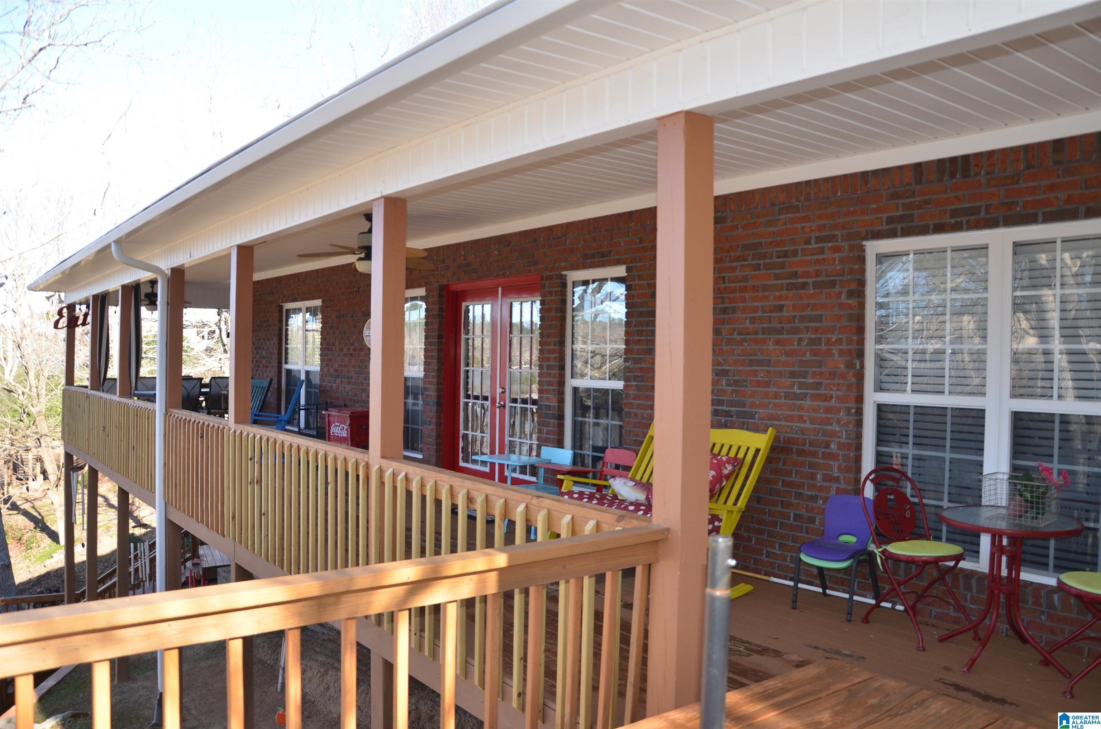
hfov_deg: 67.5
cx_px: 550
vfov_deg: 47.7
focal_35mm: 27
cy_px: 364
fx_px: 824
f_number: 4
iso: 200
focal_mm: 18
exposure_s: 1/250
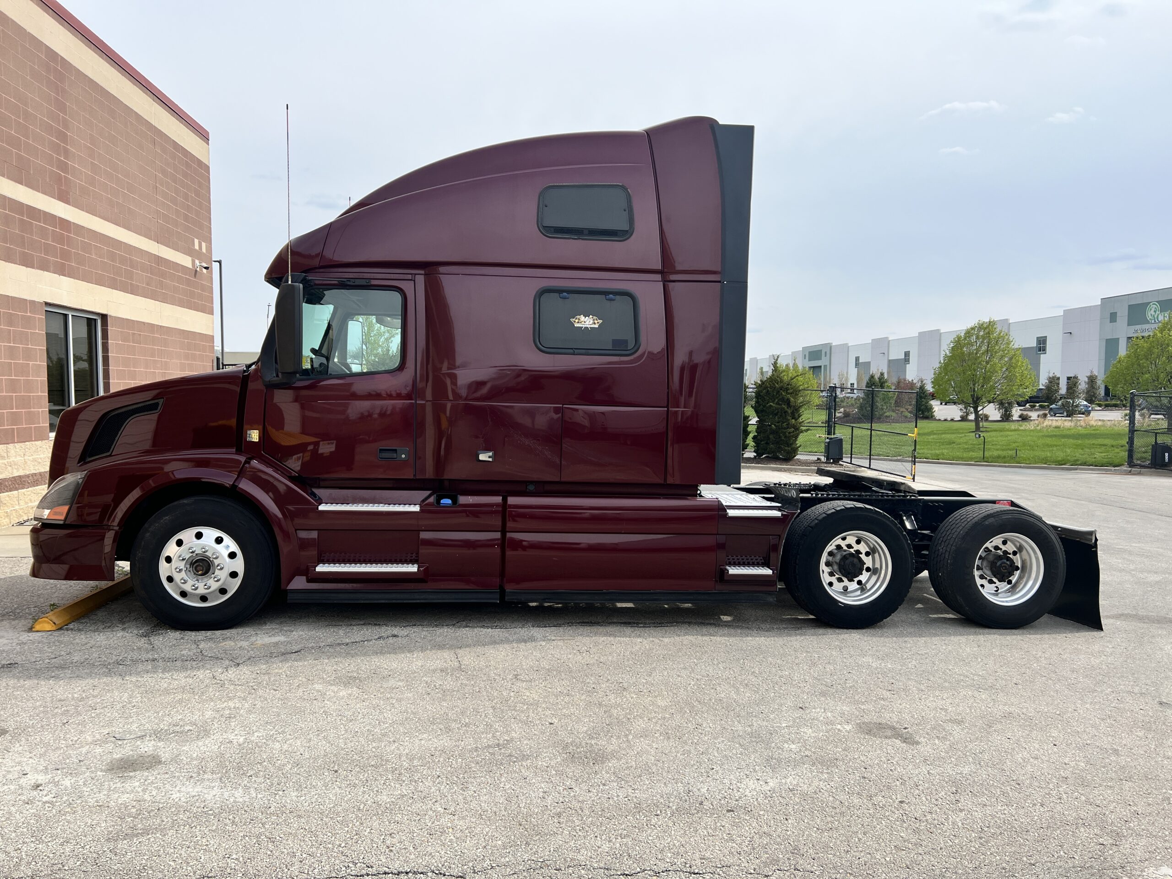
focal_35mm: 26
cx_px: 586
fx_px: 880
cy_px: 440
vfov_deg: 53.1
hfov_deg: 67.3
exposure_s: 1/3077
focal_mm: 5.7
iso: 50
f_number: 1.5
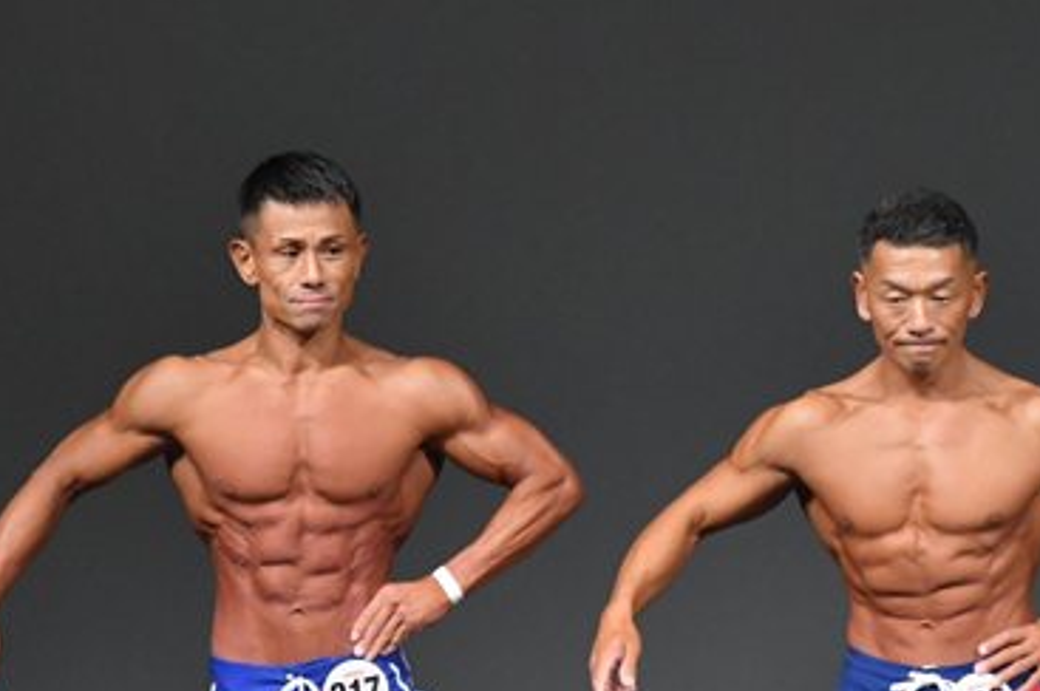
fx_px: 19194
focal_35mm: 665
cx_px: 704
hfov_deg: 3.1
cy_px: 708
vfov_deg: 2.1
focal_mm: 210
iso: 4000
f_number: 5.6
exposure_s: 1/400
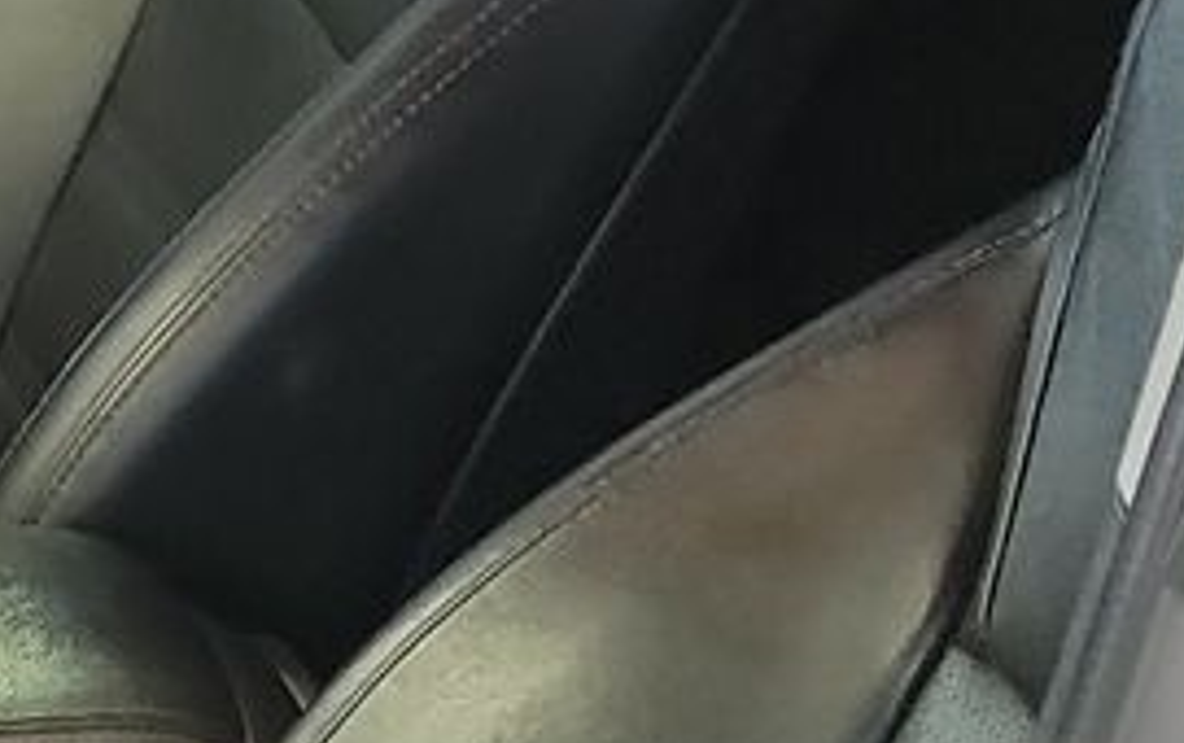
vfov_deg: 8.7
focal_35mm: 150
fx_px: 4845
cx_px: -1136
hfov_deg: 12.4
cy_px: 769
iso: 1017
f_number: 1.8
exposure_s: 1/59
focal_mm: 6.7
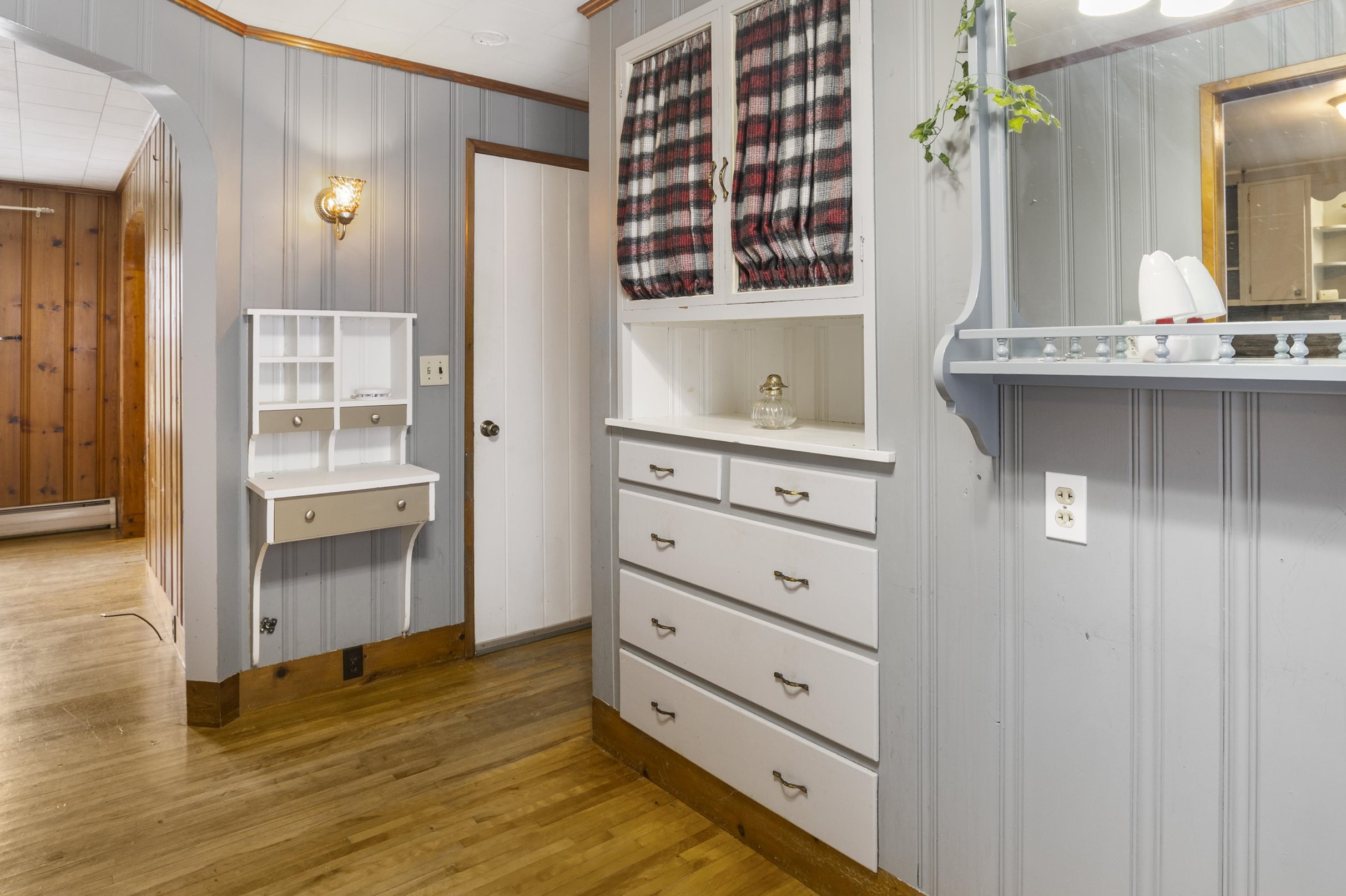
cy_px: 373
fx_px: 710
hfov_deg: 86.9
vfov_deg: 64.1
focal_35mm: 19
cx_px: 666
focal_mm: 10
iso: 64
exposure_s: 1
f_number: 8
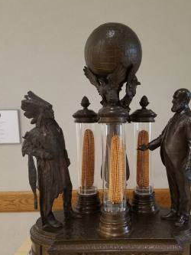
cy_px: 157
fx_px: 250
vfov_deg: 53.4
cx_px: 121
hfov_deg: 41.5
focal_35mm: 34
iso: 200
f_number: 1.7
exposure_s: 1/10
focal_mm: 4.2
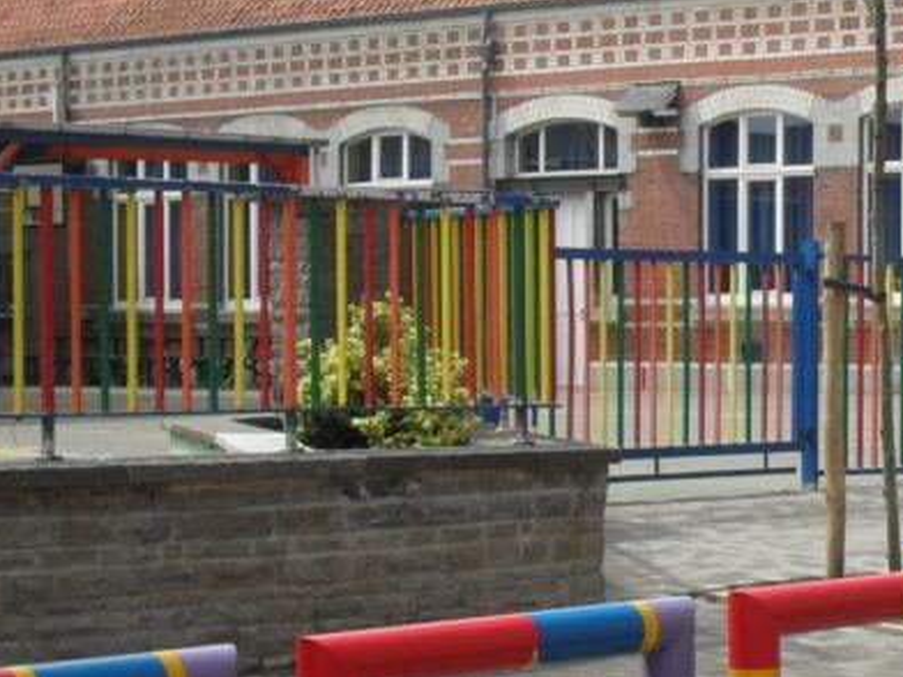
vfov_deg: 11.6
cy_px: 431
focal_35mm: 128
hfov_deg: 15.0
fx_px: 3339
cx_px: 974
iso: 100
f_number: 10
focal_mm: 8.7
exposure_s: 1/125
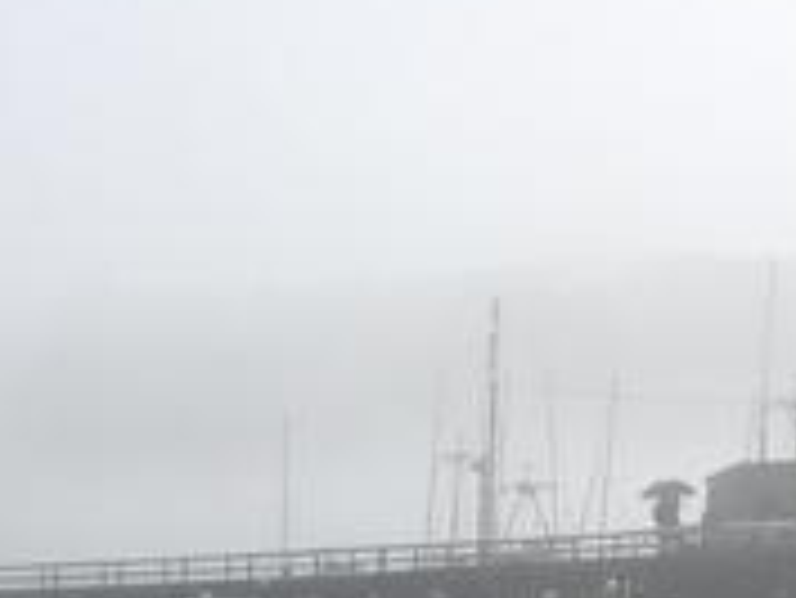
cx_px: -508
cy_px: 1286
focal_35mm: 131
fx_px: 3014
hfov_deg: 13.8
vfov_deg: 10.2
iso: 32
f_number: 2.2
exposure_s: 1/2198
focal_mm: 4.15
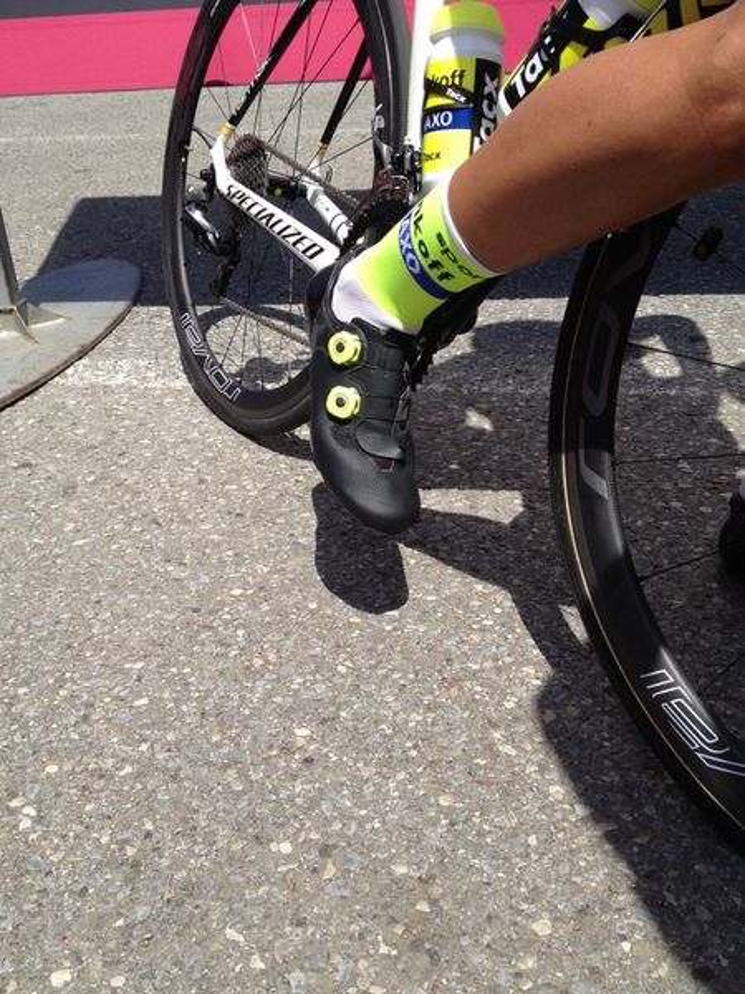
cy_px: 497
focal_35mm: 35
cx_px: 372
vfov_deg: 52.6
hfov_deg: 40.7
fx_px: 1004
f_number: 2.4
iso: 50
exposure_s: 1/1534
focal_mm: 4.28
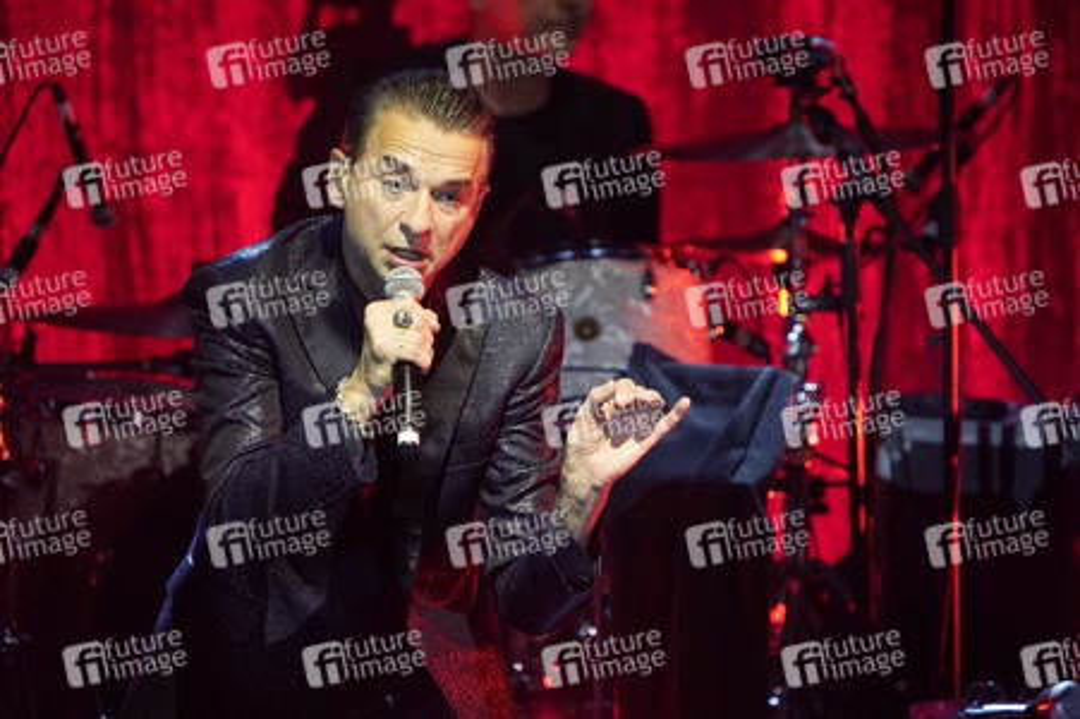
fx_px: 17986
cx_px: 540
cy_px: 360
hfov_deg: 3.4
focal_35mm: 600
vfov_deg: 2.3
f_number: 6.3
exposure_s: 1/320
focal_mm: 600
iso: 4000
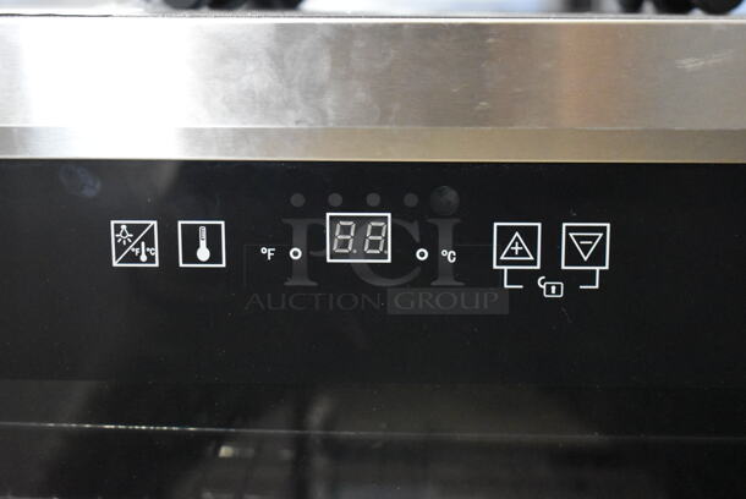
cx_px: 373
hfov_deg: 33.4
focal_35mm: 60
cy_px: 250
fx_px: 1244
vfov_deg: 22.7
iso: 8000
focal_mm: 40
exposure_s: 1/60
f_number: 5
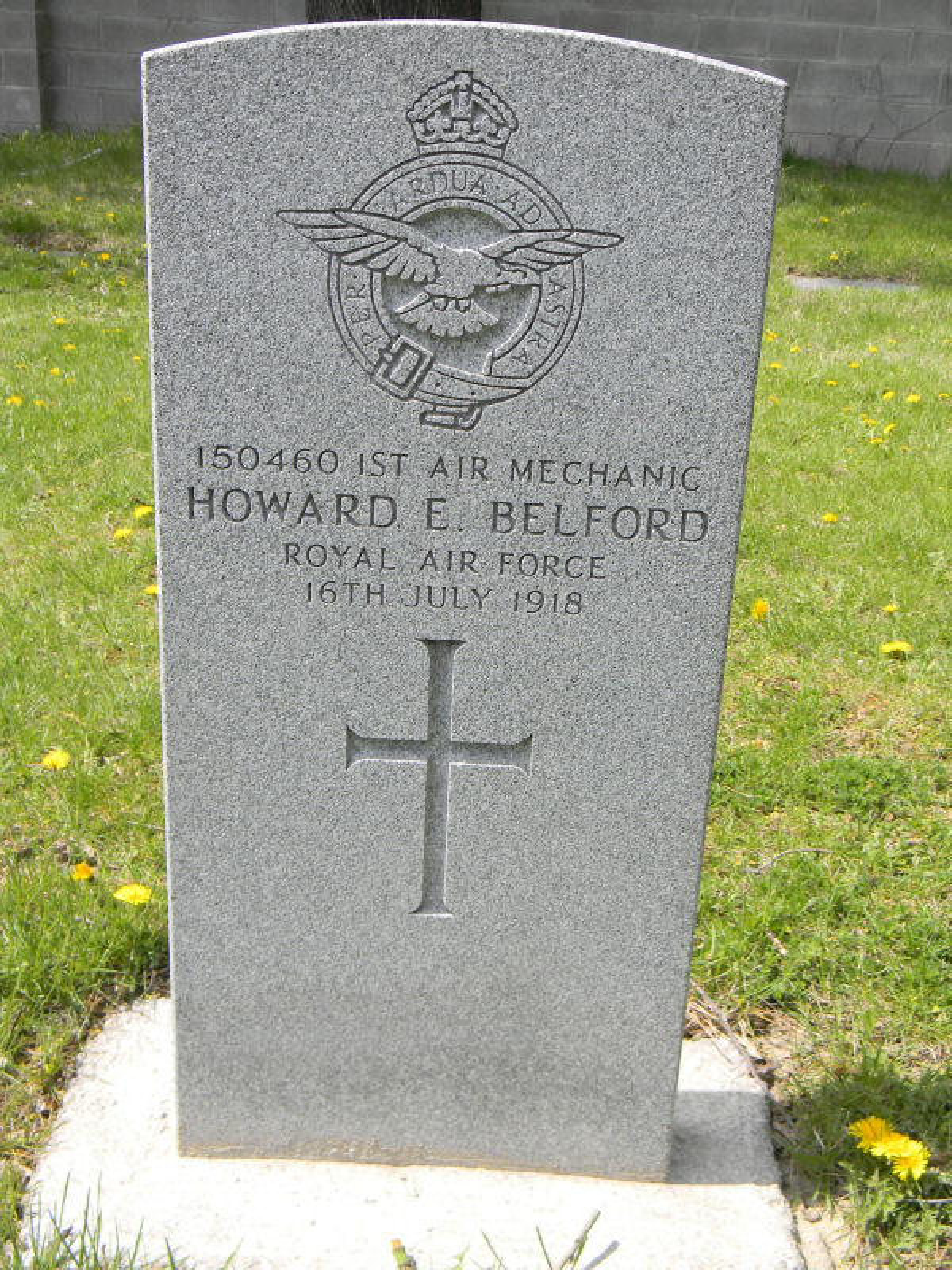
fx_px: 1503
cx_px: 476
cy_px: 635
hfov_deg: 35.1
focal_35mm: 41
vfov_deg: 45.8
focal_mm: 7.3
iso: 80
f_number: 3.8
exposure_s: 1/296
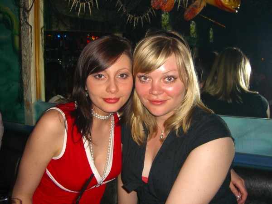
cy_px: 102
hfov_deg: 49.0
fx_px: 299
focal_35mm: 38
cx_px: 136
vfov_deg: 37.7
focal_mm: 7.9
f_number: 2.8
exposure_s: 1/60
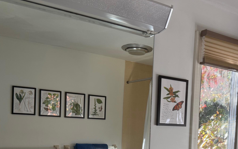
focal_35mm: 43
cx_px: 157
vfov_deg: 28.6
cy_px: 136
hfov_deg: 45.6
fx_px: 279
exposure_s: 1/243
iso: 125
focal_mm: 6.76
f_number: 1.78
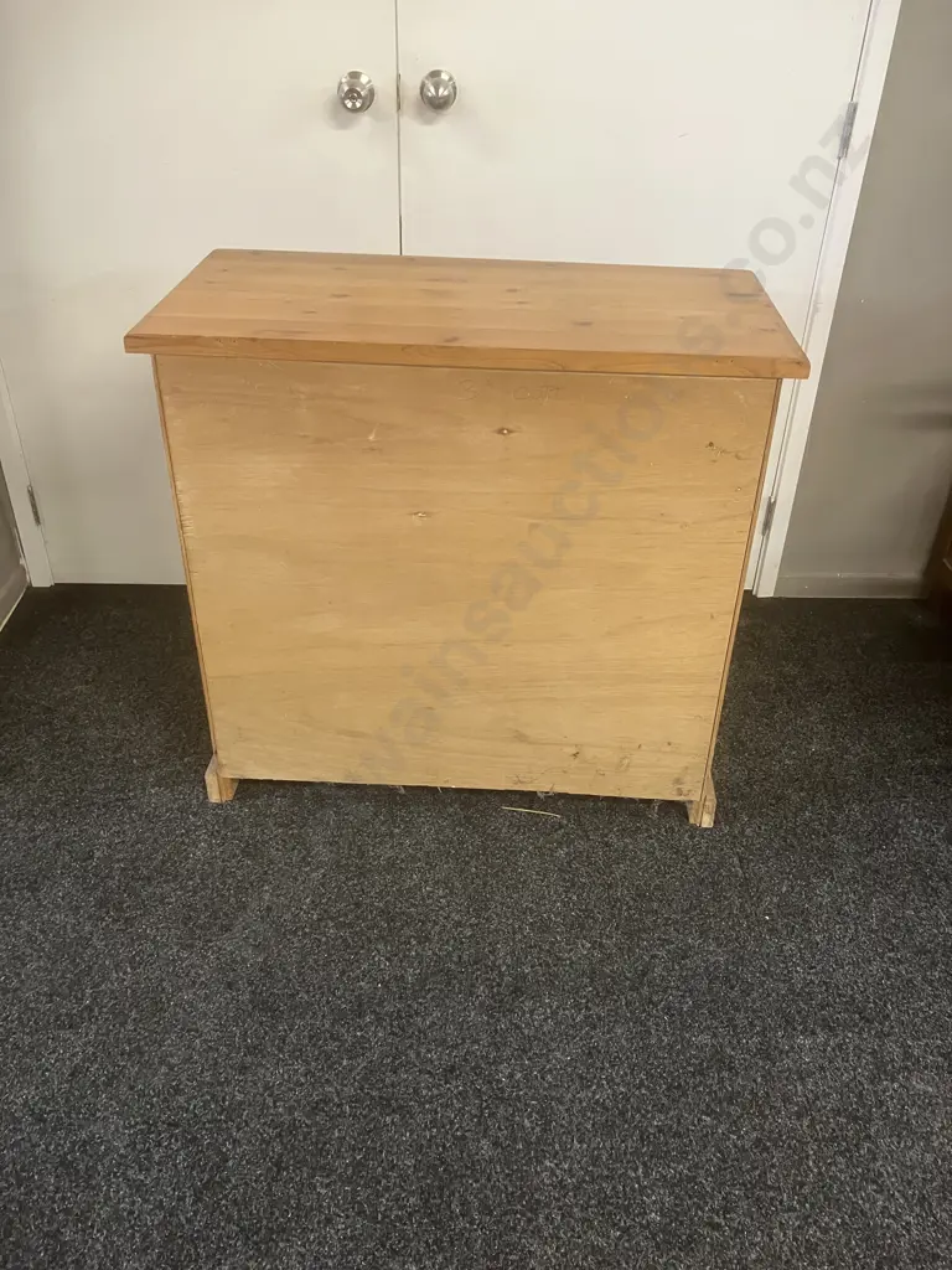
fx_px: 1027
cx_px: 476
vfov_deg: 63.4
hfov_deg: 49.7
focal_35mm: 28
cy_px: 635
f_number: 1.8
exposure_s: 1/50
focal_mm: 3.99
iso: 200
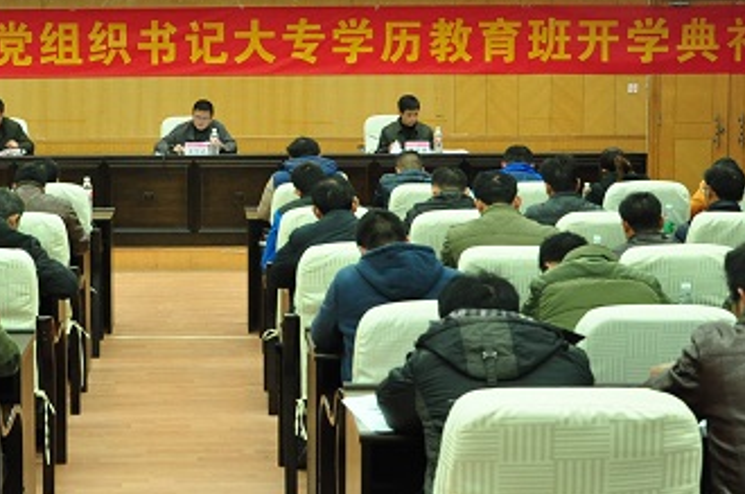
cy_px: 162
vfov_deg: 19.1
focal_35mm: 71
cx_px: 185
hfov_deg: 28.1
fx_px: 1467
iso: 1250
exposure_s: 1/80
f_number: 6.3
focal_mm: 26
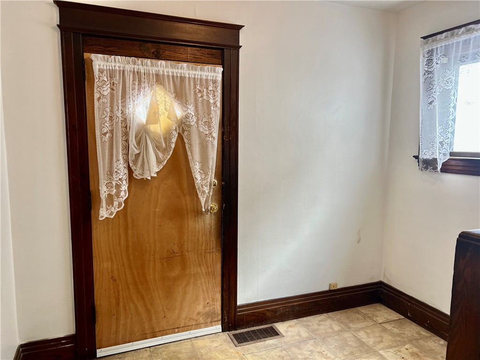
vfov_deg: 53.1
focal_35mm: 26
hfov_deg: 67.3
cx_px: 240
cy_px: 180
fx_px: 361
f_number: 1.5
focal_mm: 5.7
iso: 125
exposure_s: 1/120
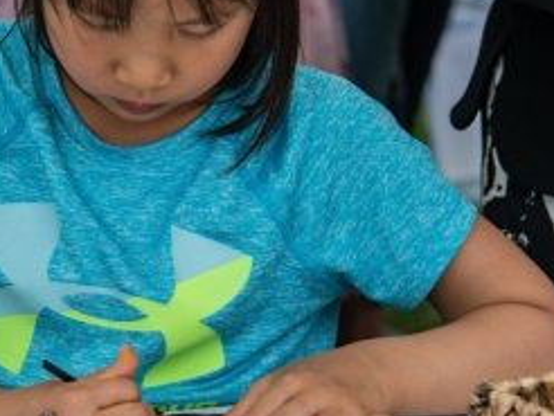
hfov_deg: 7.2
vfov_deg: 5.4
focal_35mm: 274
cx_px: 151
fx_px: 4389
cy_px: 324
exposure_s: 1/200
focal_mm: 135
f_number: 10
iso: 64
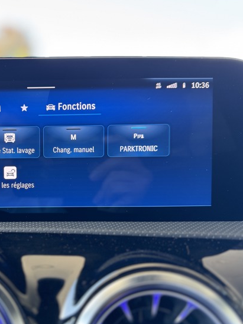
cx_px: 30
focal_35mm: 35
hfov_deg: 38.2
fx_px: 328
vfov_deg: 52.6
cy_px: 172
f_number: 1.78
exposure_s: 1/93
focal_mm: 6.76
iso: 200
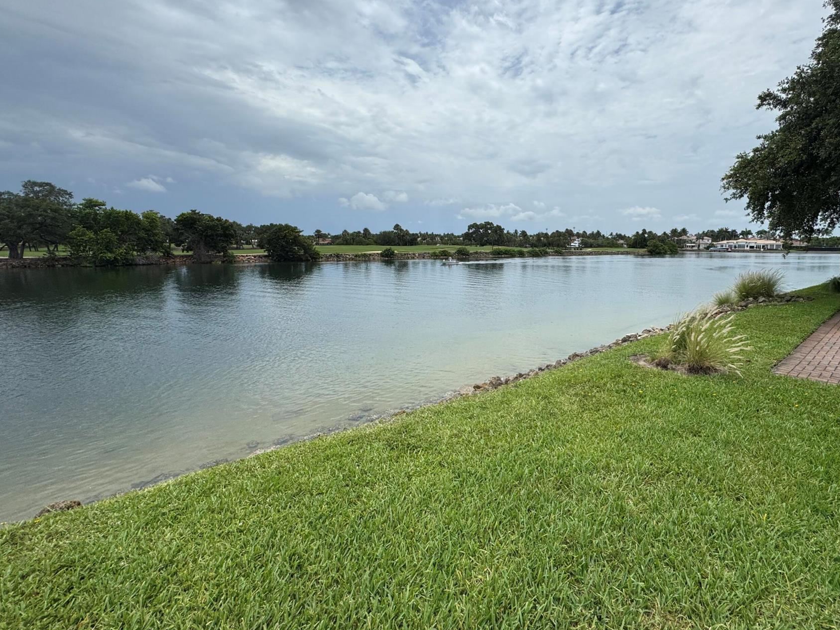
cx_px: 502
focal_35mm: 17
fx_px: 412
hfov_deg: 89.9
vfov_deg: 74.5
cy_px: 285
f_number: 2.2
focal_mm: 2.22
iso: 50
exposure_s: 1/3717
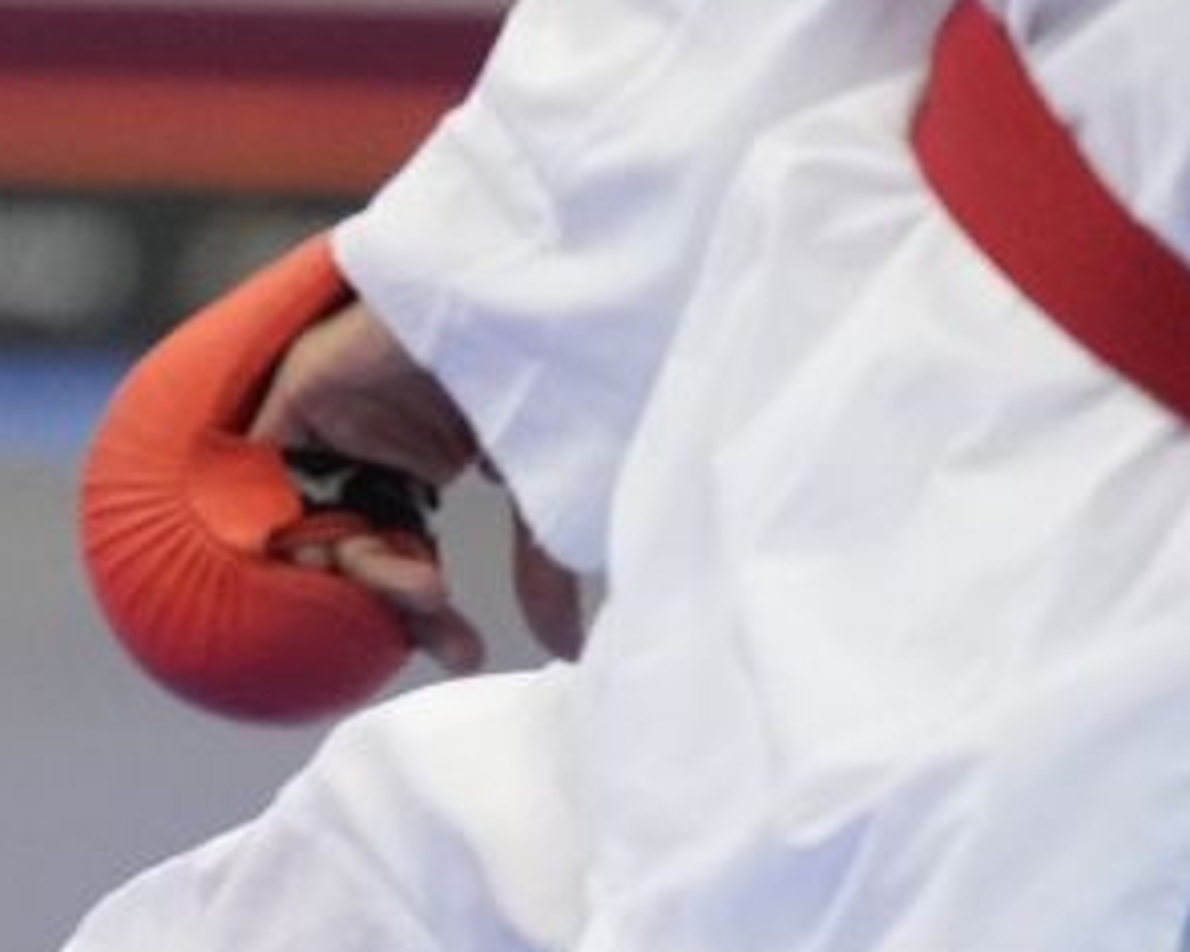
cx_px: -649
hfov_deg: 1.7
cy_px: -601
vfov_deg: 1.4
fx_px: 40291
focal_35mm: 1144
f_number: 2.8
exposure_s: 1/1000
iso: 3200
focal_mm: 200
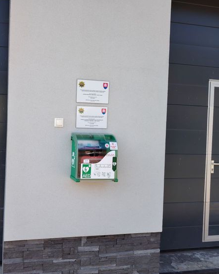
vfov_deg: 55.7
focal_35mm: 32
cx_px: 54
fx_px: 259
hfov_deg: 44.3
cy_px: 137
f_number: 1.75
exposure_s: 1/148
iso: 100
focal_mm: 5.25
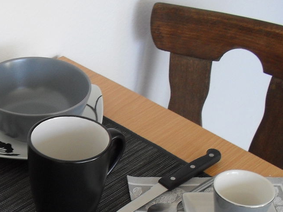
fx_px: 703
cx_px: -11
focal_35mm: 86
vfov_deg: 16.6
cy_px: 240
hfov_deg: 21.8
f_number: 3.2
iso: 100
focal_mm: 6.3
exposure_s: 1/45
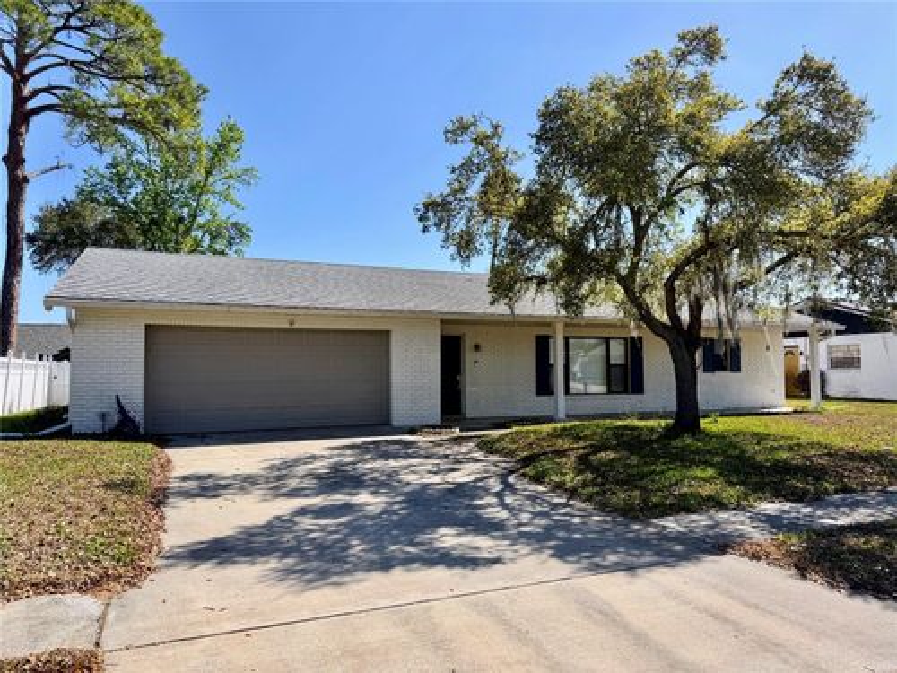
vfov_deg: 56.8
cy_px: 336
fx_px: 622
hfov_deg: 71.6
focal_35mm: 24
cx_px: 448
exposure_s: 1/4673
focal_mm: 6.76
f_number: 1.78
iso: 80
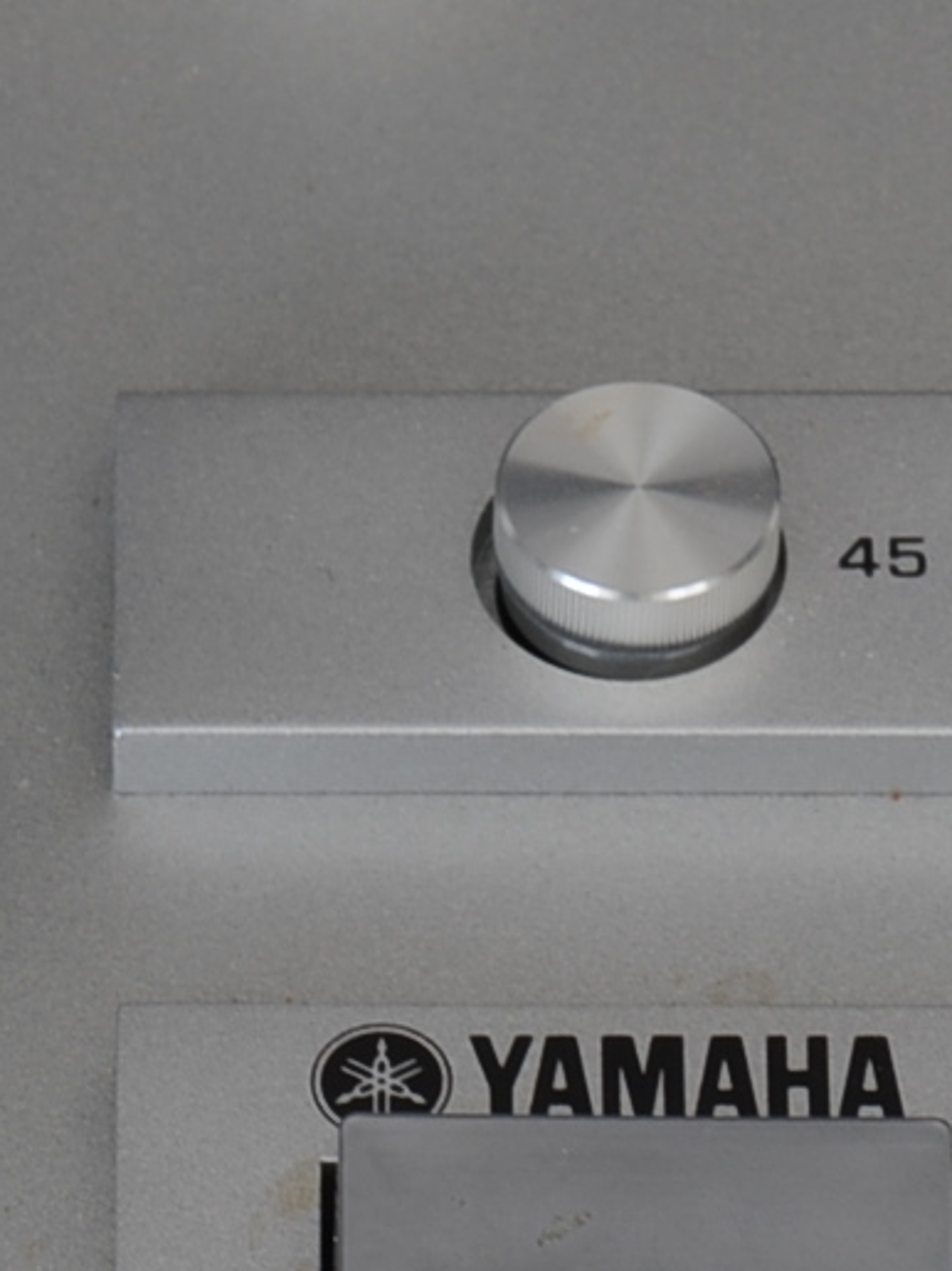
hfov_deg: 2.9
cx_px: 264
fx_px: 18940
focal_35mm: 516
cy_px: 496
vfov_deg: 3.8
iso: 125
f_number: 13
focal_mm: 75
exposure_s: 1/160
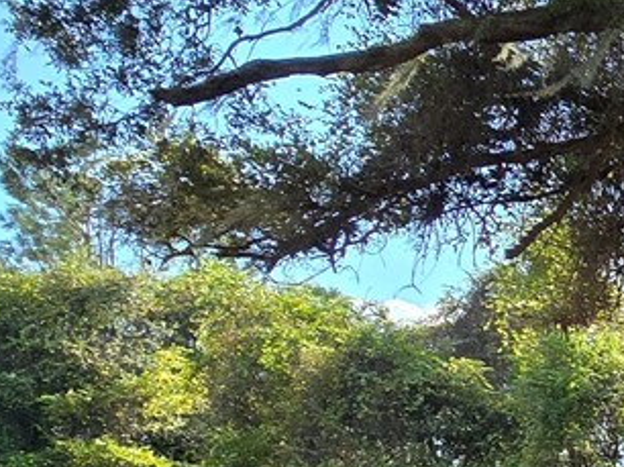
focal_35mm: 68
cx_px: 1277
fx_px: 1225
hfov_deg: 18.1
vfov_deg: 19.6
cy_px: 634
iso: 50
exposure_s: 1/752
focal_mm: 2.2
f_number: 2.2
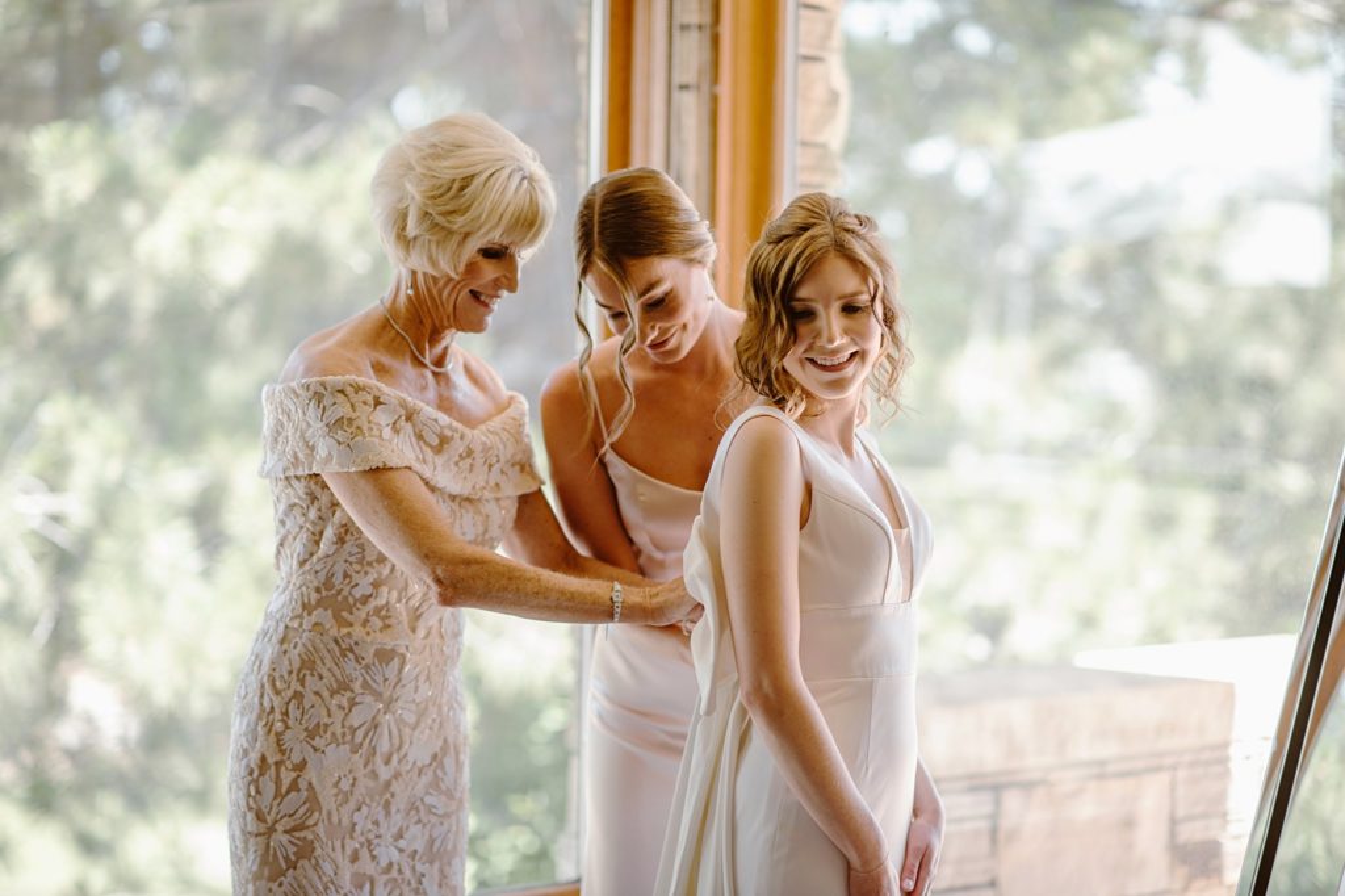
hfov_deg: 23.9
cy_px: 448
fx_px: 3174
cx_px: 672
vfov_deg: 16.1
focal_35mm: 85
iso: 250
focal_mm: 85
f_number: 1.8
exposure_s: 1/500
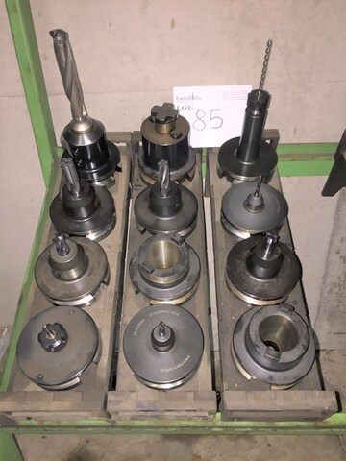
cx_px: 173
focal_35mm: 29
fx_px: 386
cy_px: 230
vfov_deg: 61.7
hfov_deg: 48.2
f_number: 2.2
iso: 80
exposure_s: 1/17
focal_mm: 4.15
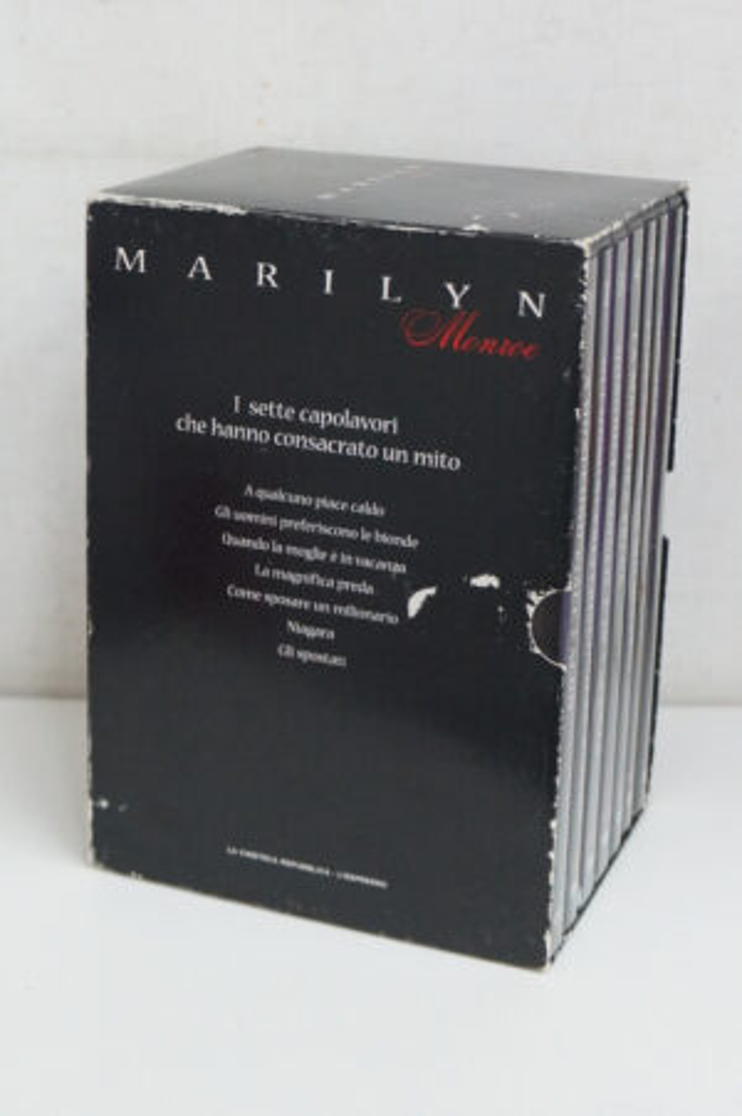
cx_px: 371
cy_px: 558
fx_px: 836
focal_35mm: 27
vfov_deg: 67.4
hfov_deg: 47.9
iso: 1250
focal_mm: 18
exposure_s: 1/60
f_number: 4
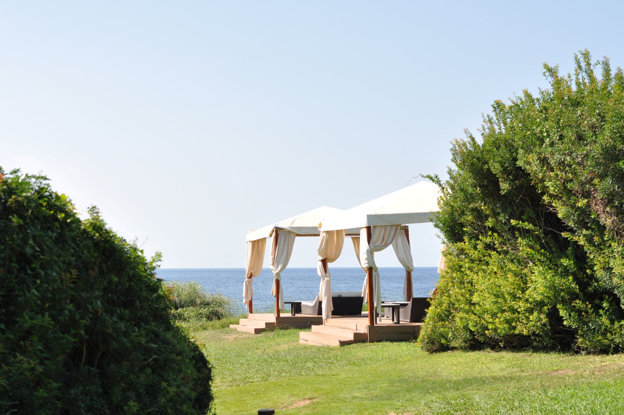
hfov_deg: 27.0
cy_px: 208
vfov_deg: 18.1
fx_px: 1298
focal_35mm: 75
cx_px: 312
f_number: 4.5
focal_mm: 50
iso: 320
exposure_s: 1/1600
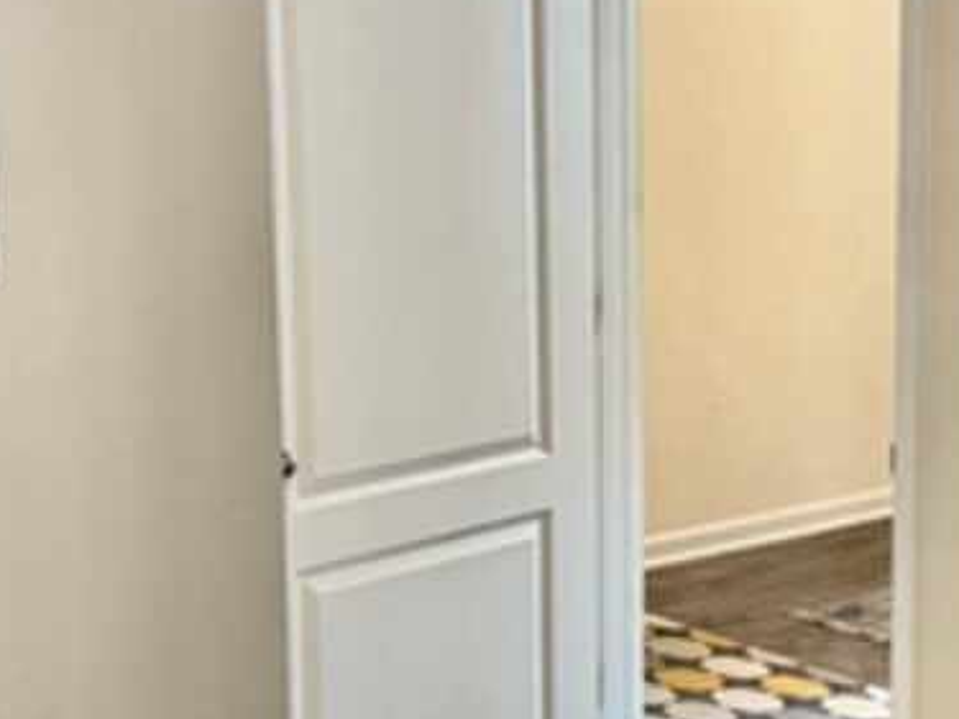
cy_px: 376
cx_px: 951
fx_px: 2271
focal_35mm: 82
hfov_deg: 22.9
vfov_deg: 18.0
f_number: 1.78
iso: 250
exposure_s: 1/60
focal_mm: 6.76
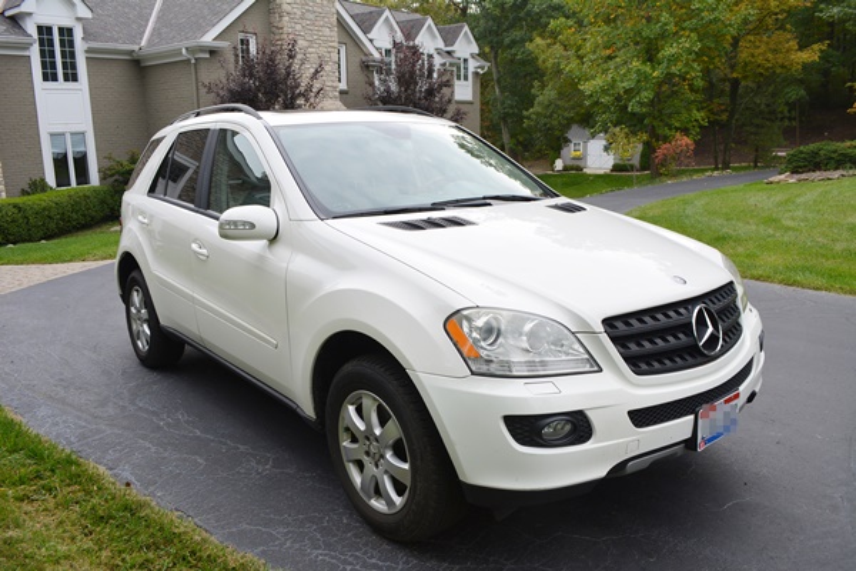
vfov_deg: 47.9
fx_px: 642
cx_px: 428
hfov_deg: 67.4
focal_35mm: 27
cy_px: 286
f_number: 8
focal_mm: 18
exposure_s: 1/250
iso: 200
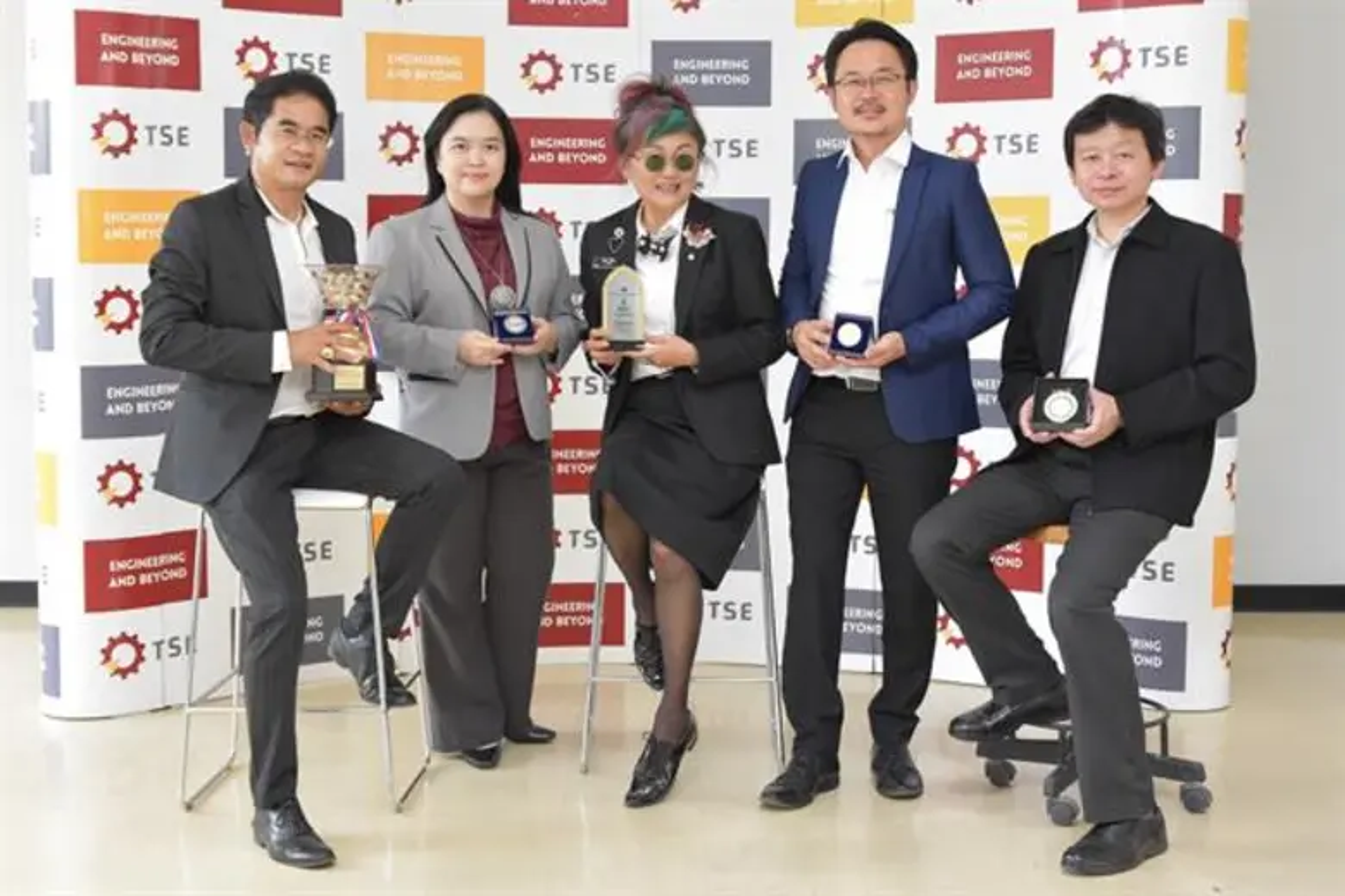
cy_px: 448
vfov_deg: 31.9
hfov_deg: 46.4
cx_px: 672
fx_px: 1569
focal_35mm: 42
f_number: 5
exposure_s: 1/200
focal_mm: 28
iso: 1250
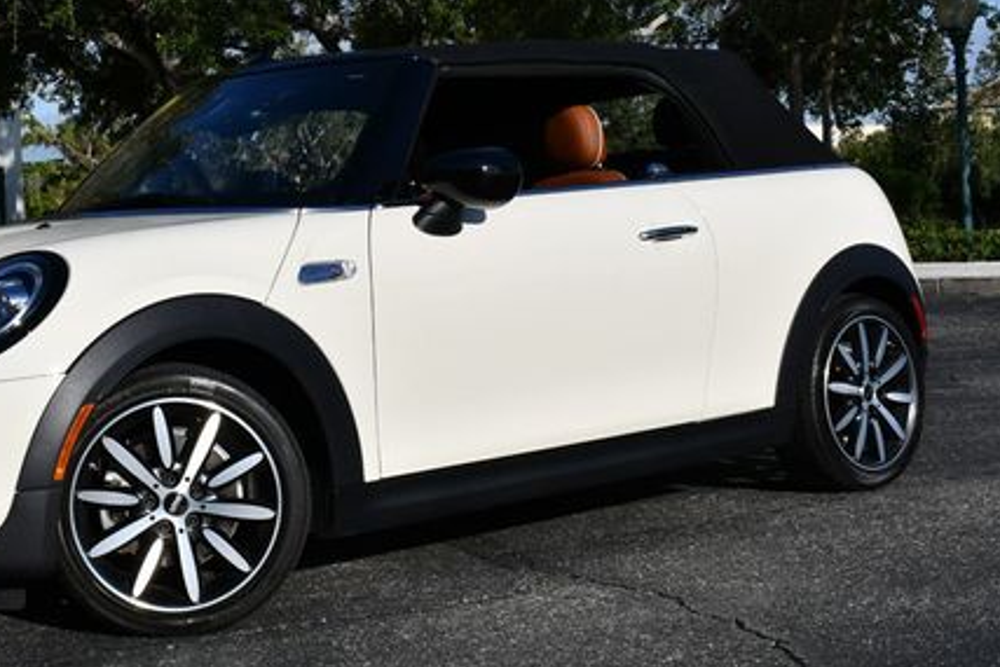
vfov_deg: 19.7
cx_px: 269
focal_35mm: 69
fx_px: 1917
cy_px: 194
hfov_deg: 28.9
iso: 100
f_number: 10
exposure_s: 1/400
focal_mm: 23
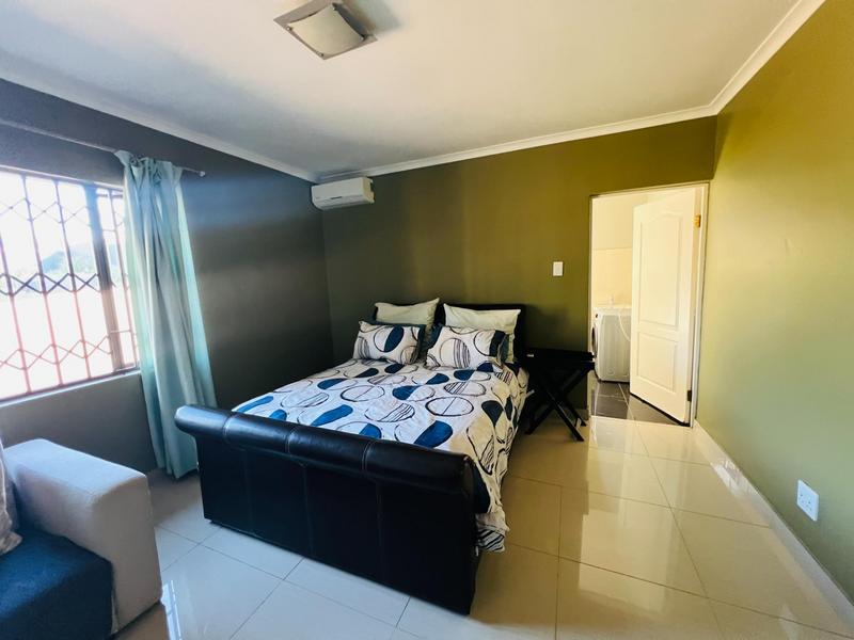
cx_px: 427
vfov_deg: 89.9
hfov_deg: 106.2
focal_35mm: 13
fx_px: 321
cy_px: 320
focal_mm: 1.57
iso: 640
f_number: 1.8
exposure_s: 1/60
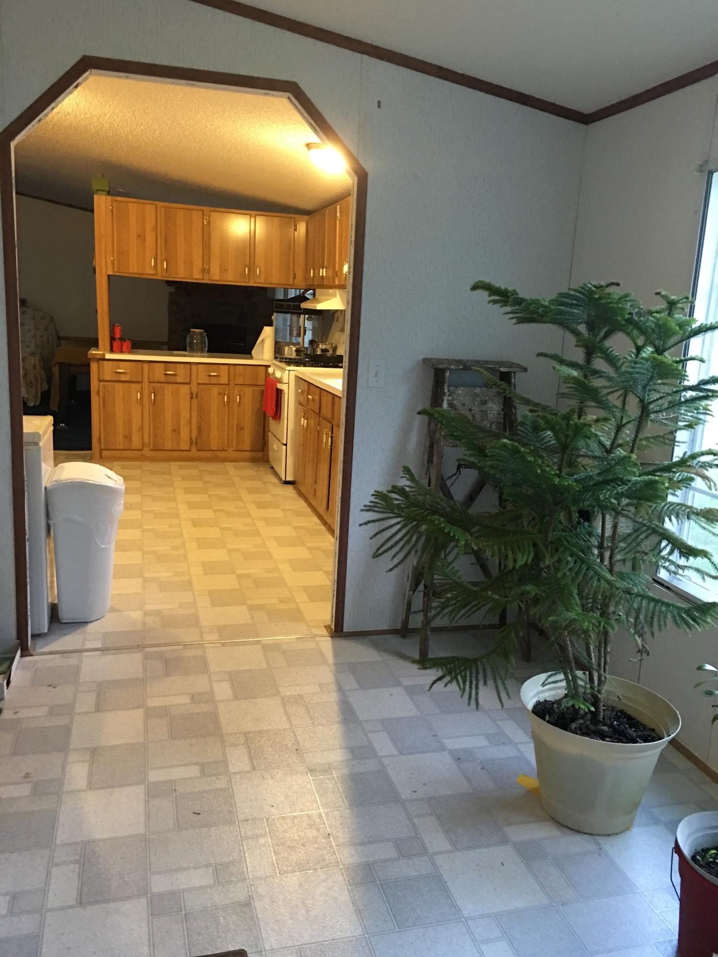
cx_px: 359
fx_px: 802
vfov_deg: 61.7
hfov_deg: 48.2
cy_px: 478
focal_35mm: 29
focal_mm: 4.15
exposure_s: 1/4
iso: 64
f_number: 2.2
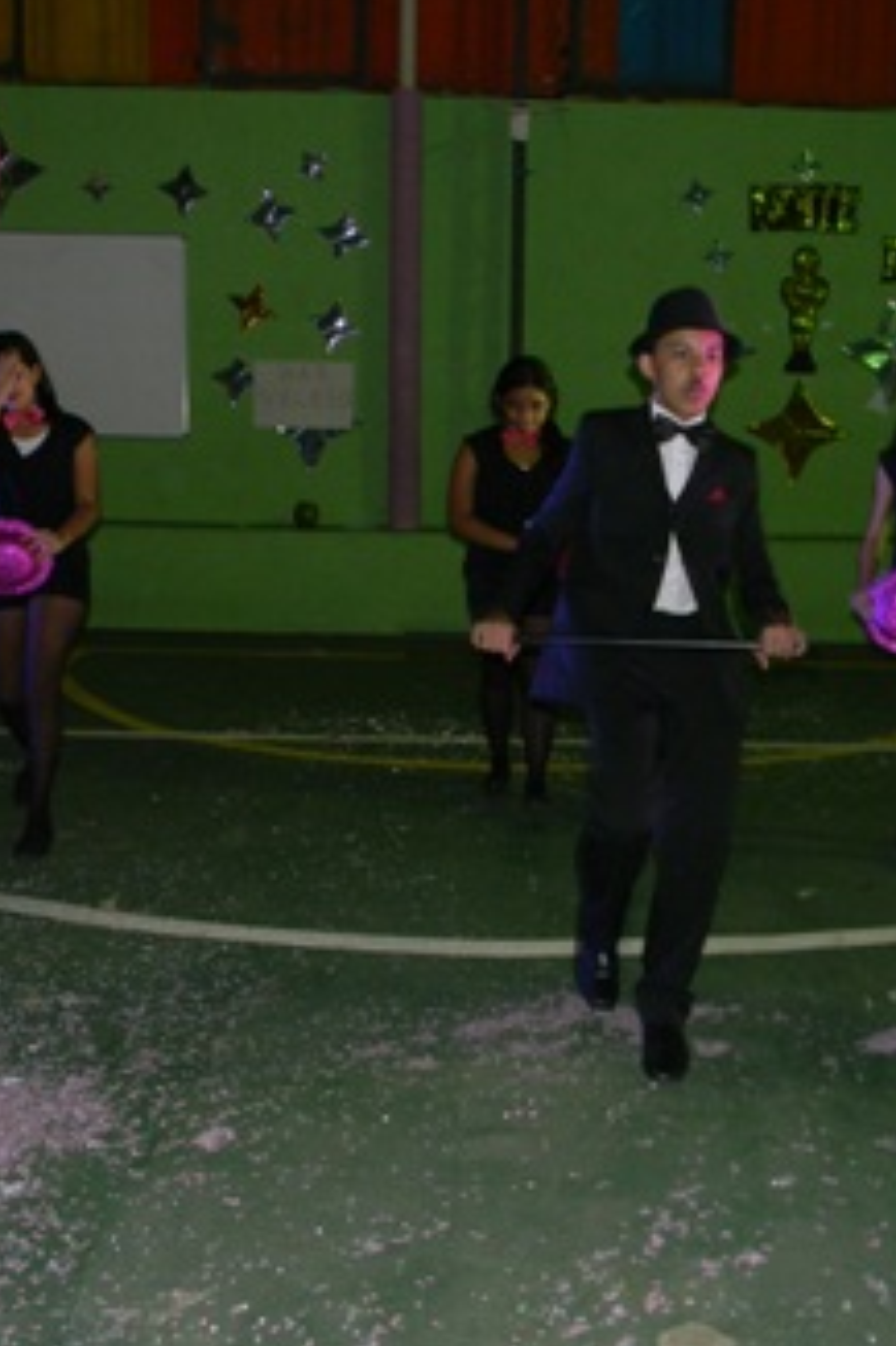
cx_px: 504
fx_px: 1495
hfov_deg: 33.3
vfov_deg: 48.5
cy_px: 661
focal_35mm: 40
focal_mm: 5
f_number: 3.5
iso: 200
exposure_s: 1/26
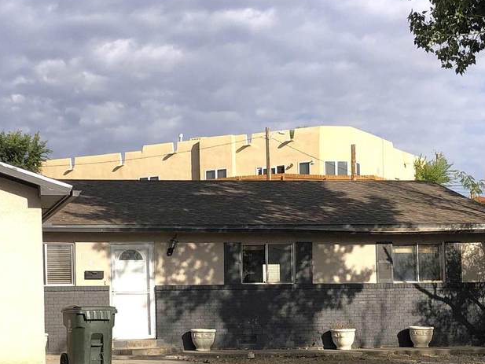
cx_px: 148
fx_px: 1191
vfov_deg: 17.2
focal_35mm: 85
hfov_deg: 22.9
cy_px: 291
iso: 20
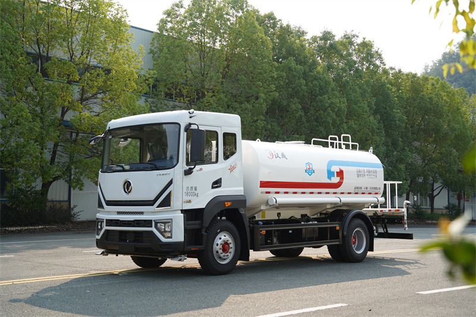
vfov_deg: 31.2
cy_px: 158
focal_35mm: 43
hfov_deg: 45.4
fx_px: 568
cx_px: 238
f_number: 3.2
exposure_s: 1/400
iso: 100
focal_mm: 43
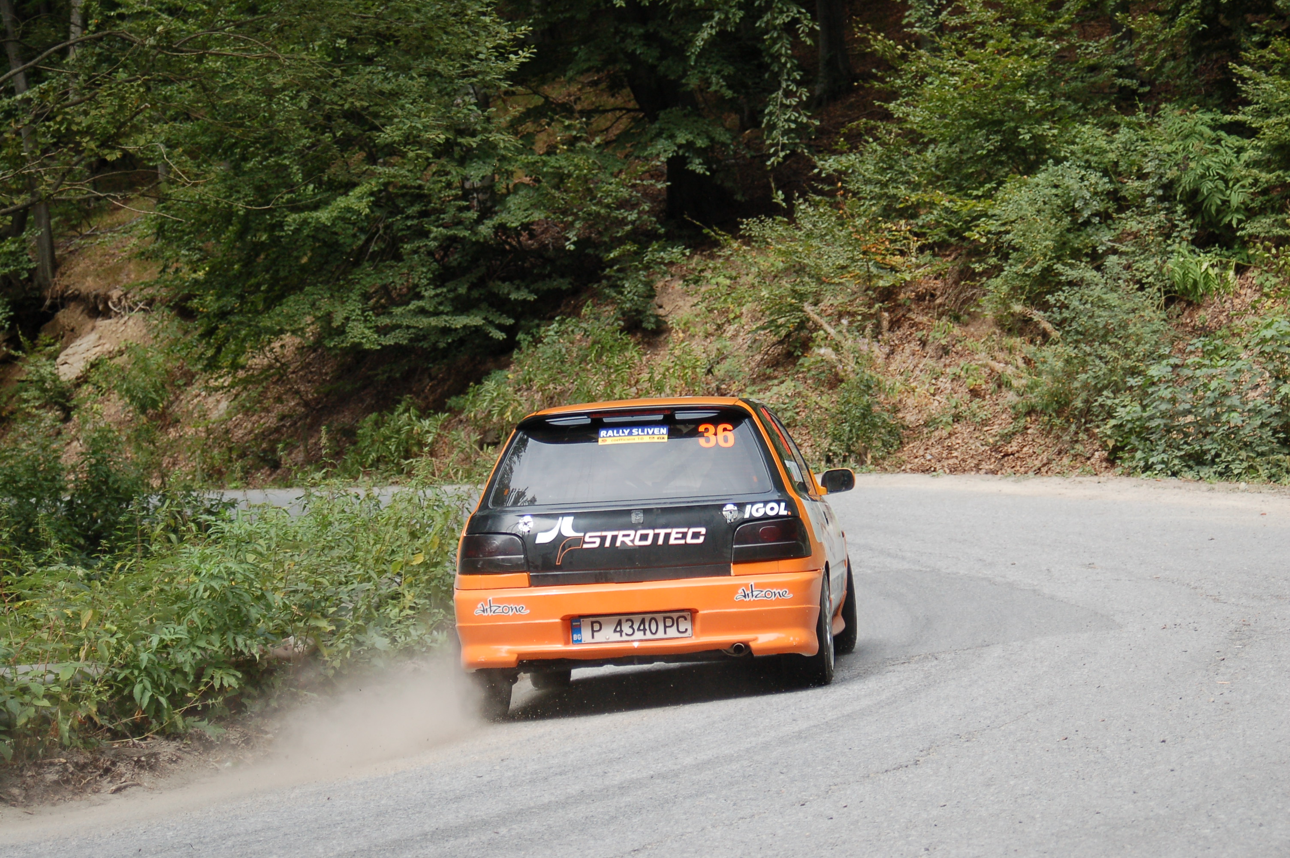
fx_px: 3759
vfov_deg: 13.0
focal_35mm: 105
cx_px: 645
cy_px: 429
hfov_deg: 19.5
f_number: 5.3
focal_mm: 70
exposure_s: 1/640
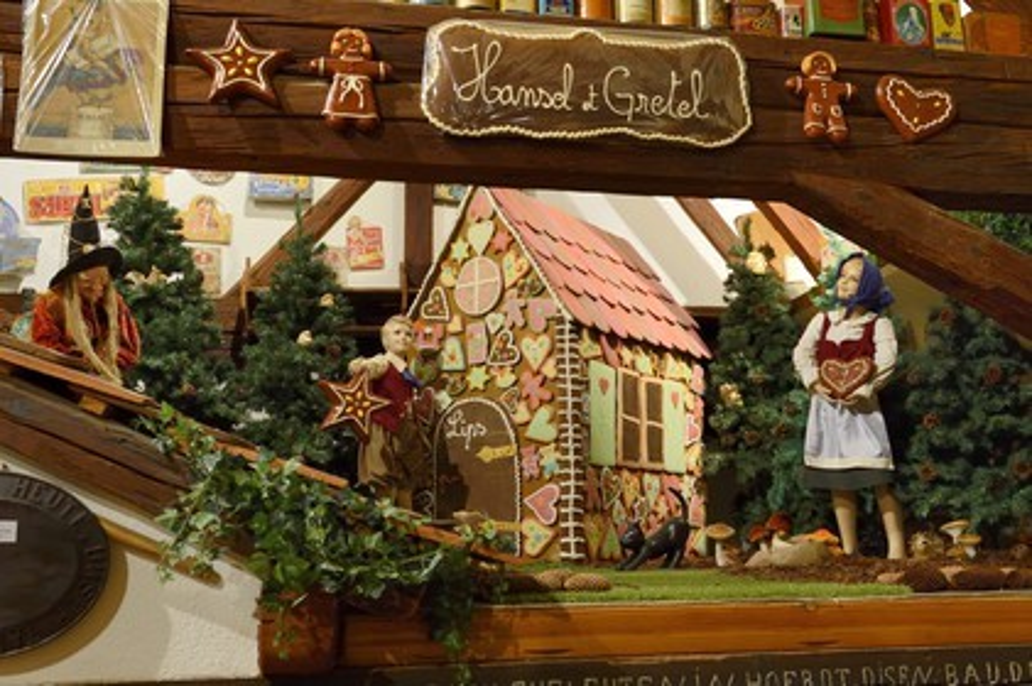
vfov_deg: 41.1
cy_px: 343
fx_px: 917
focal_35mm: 32
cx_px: 516
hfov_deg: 58.8
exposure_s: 1/40
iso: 1600
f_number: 5.6
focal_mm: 32
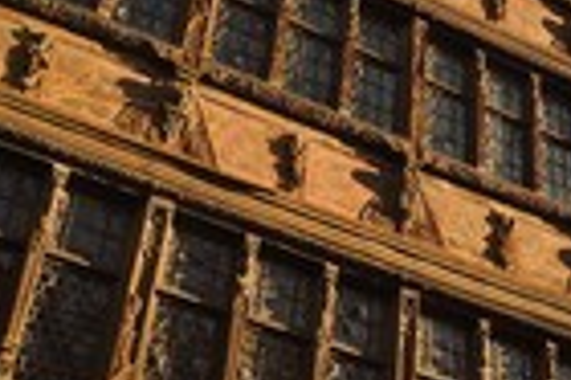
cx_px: 573
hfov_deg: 26.6
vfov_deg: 18.0
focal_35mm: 72
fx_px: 1141
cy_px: -65
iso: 200
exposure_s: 1/200
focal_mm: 24
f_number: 7.1
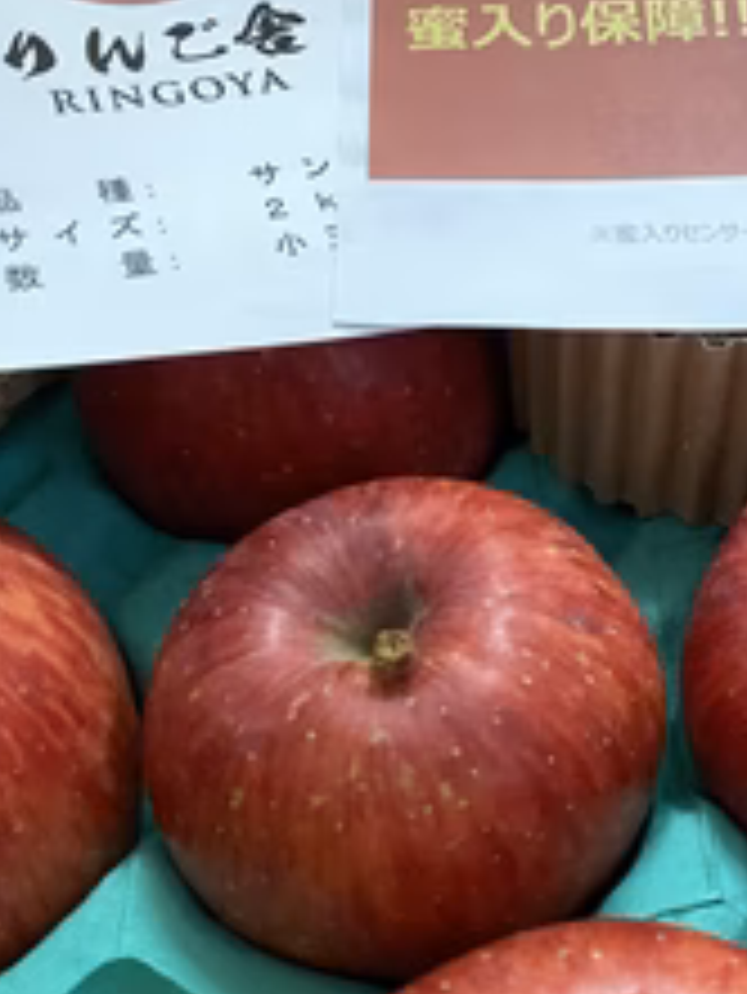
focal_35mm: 47
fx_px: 1351
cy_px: 562
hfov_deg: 30.5
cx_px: 540
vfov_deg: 40.3
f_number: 1.8
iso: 1000
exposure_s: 1/25
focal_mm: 4.25
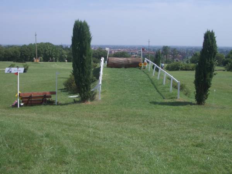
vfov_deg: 29.7
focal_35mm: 49
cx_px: 116
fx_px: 328
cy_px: 87
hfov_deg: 38.9
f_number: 5
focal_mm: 8.2
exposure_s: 1/500
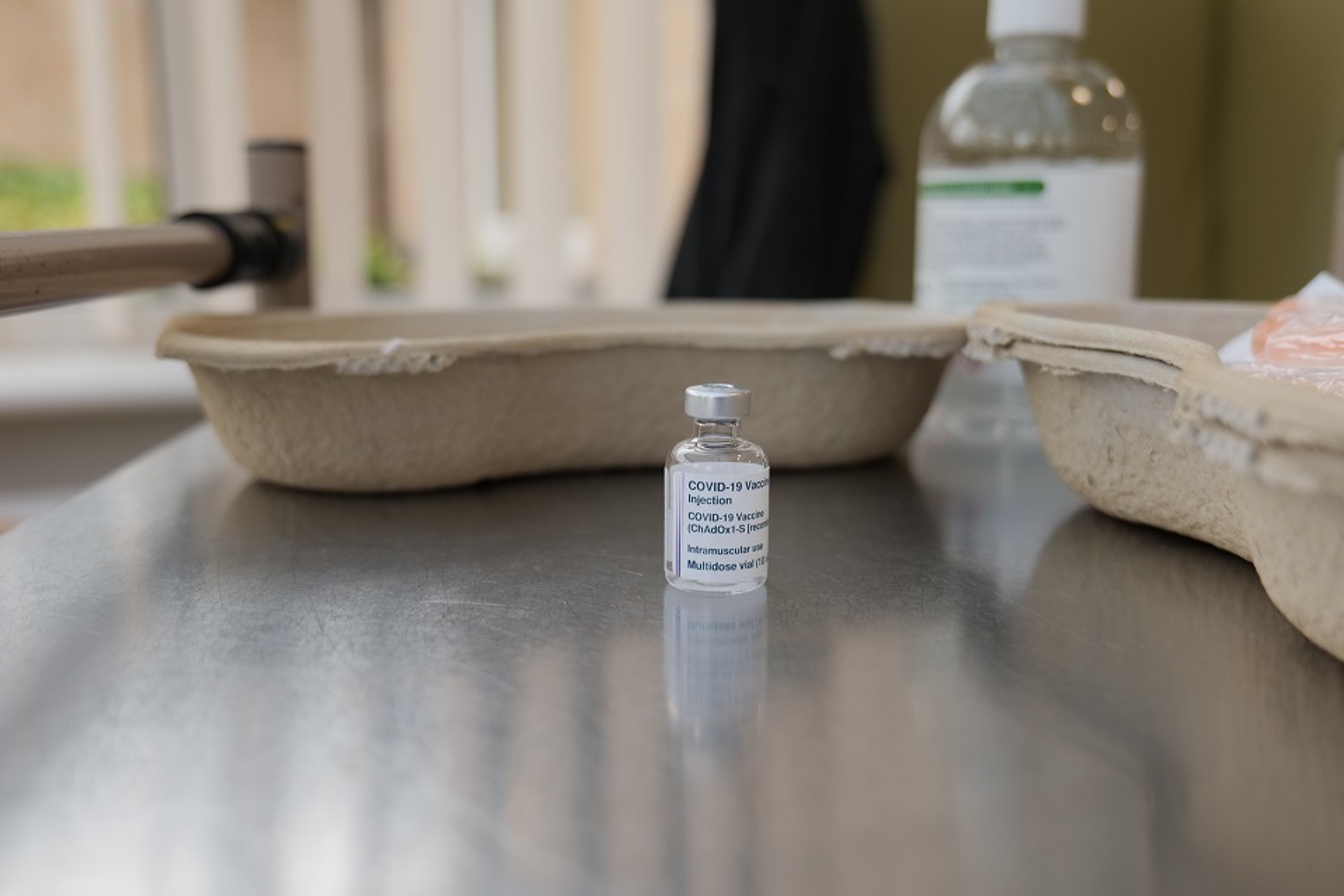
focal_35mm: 36
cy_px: 448
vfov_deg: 36.9
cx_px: 672
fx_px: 1344
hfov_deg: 53.1
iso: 400
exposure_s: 1/30
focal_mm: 36
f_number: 4.5
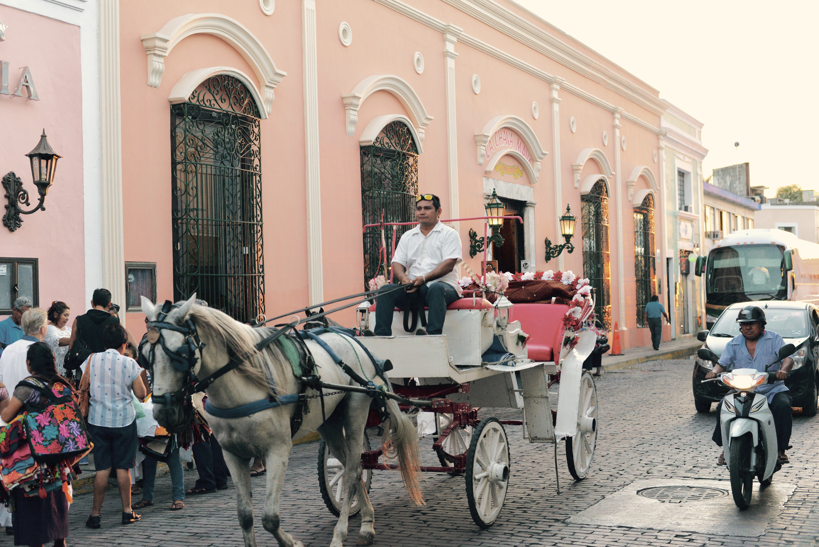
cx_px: 410
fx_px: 1138
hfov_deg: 39.6
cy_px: 274
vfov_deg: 27.0
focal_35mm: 50
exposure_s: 1/500
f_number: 1.8
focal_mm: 50
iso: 1000
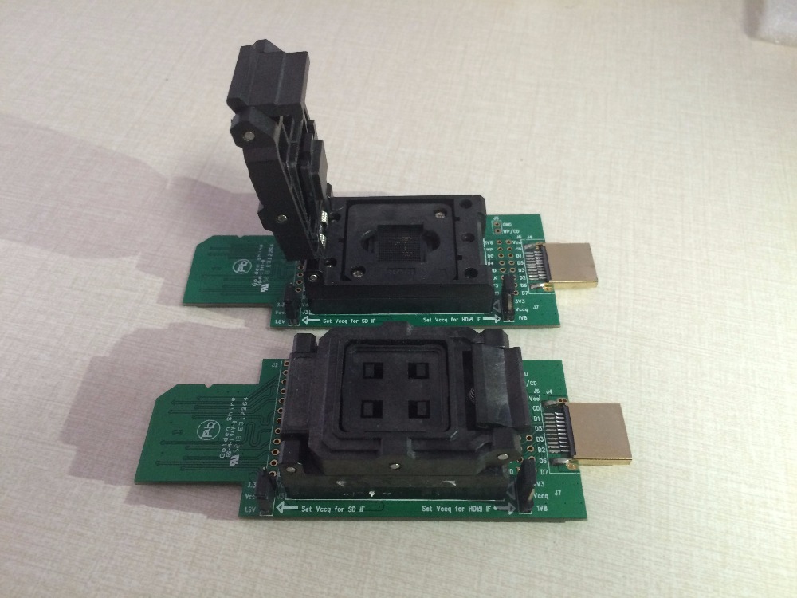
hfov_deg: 61.7
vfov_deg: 48.2
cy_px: 299
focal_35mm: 29
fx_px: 668
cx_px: 398
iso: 160
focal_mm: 4.15
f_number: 2.2
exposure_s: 1/30
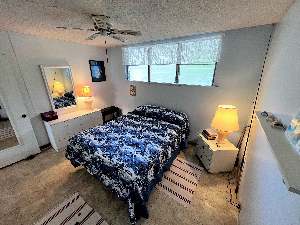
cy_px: 112
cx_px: 150
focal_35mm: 13
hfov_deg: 106.2
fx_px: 113
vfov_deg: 89.9
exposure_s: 1/120
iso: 200
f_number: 1.8
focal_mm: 1.57
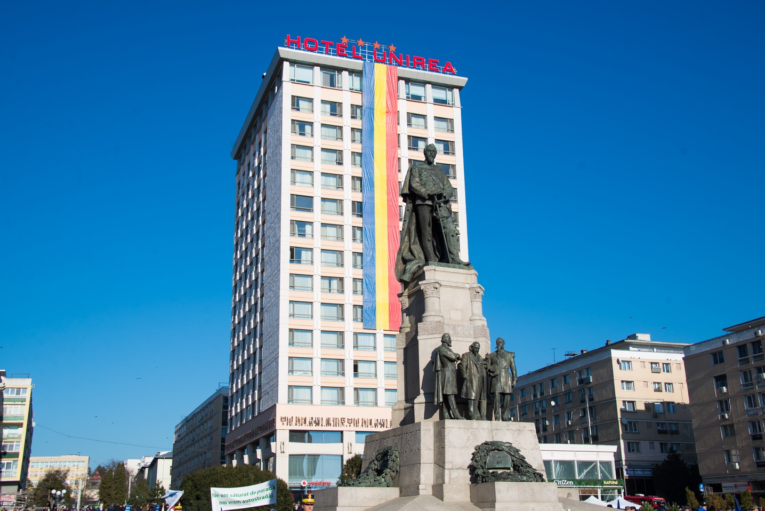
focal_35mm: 40
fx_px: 850
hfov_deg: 48.4
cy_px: 256
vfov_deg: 33.4
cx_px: 382
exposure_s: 1/320
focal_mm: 40
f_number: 7.1
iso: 100
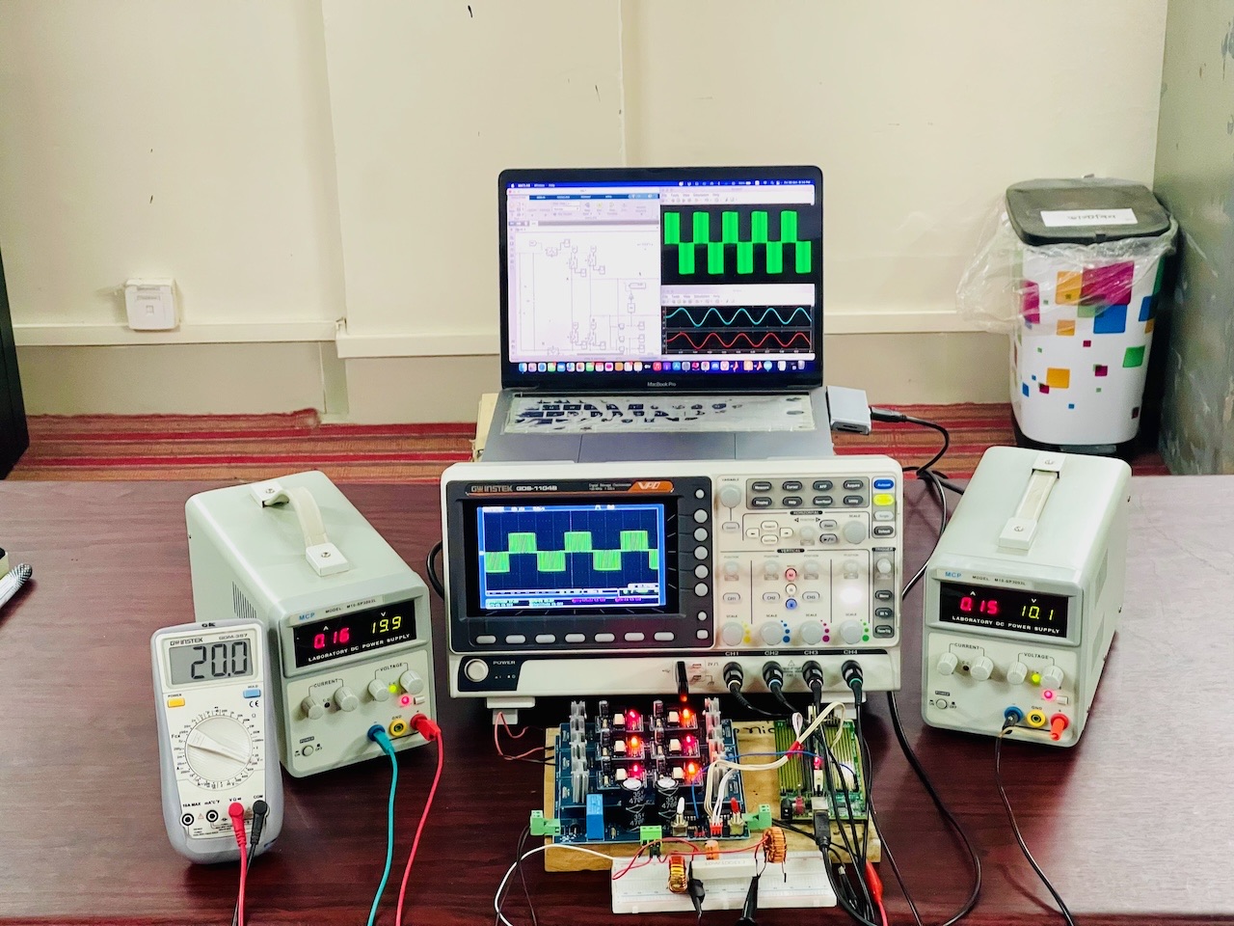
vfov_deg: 22.9
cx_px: 617
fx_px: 2281
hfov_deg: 30.3
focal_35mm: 64
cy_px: 463
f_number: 2.2
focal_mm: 7.5
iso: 500
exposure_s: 1/51
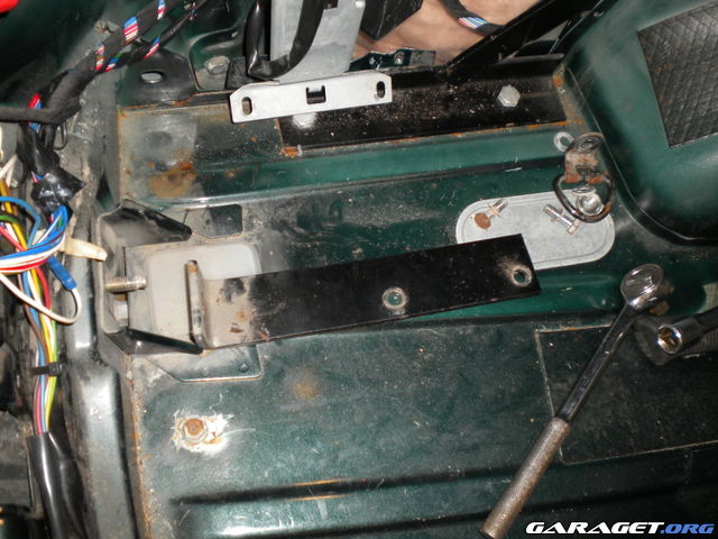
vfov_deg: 40.7
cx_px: 359
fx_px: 726
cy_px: 270
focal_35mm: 35
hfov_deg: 52.6
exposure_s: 1/30
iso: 80
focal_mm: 6.3
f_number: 3.1
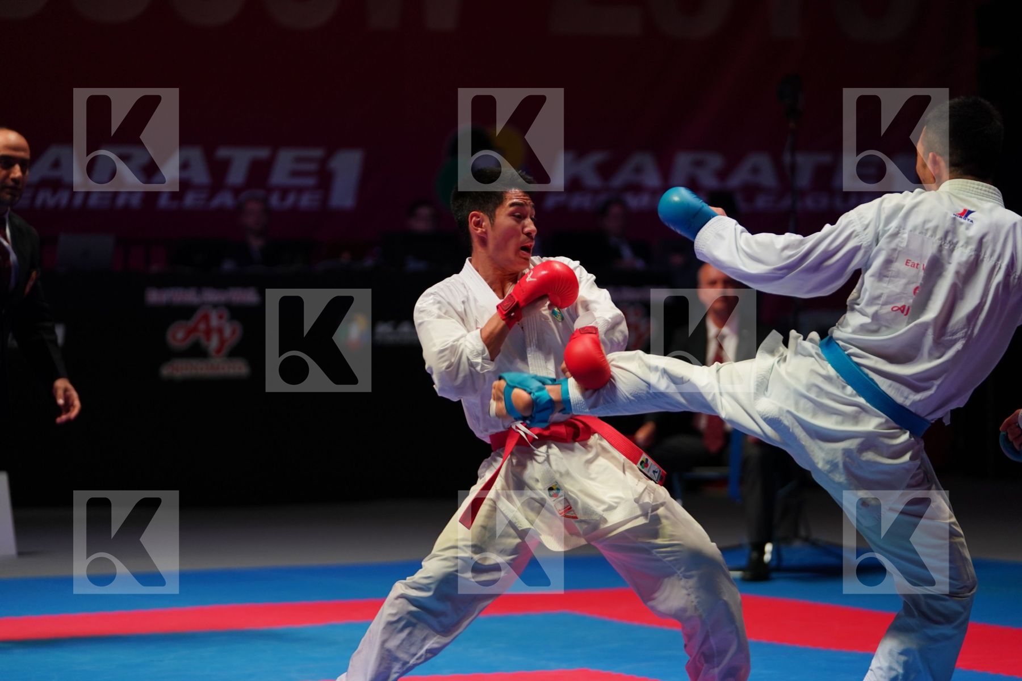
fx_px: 3861
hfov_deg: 15.1
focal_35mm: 136
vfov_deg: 10.1
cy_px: 340
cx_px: 511
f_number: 2.8
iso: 1250
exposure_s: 1/1000
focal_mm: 136
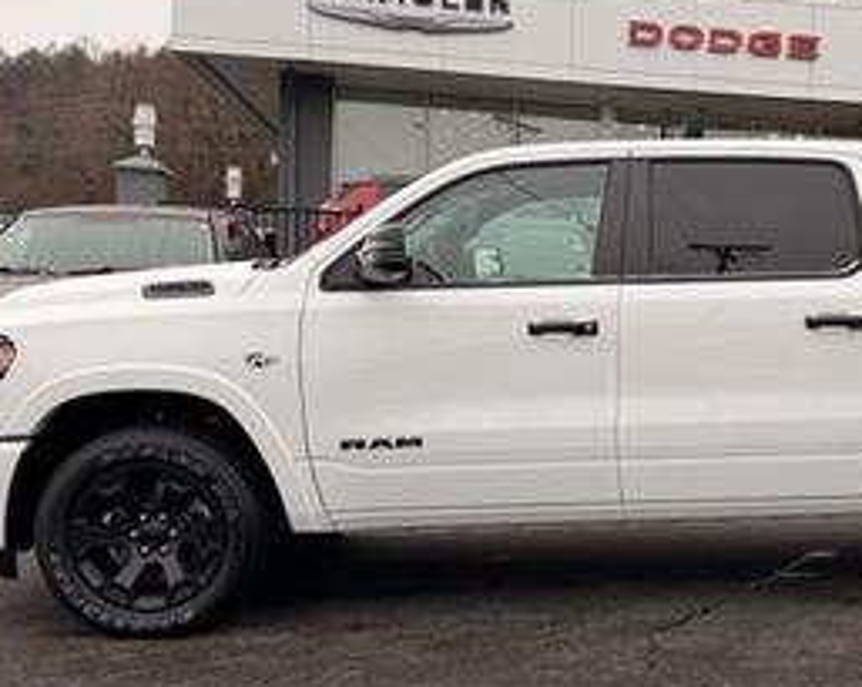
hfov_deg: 38.6
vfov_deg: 32.7
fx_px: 1172
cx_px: 711
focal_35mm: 46
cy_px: 372
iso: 80
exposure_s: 1/788
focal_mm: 6.76
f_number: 1.78
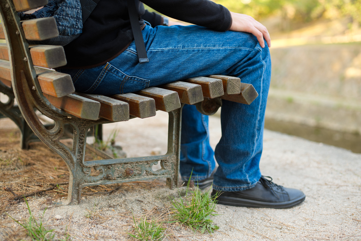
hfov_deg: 39.6
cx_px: 180
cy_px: 120
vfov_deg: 27.0
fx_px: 502
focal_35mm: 50
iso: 100
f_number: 2.8
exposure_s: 1/80
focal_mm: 50
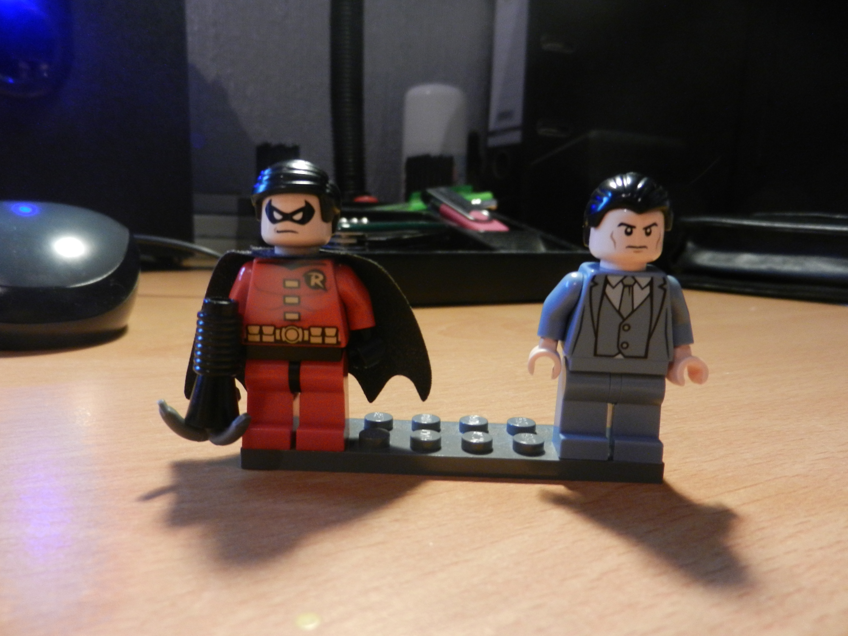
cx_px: 424
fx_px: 612
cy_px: 318
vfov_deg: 54.9
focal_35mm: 25
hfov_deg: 69.4
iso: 400
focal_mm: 4.5
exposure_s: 1/13
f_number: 3.5
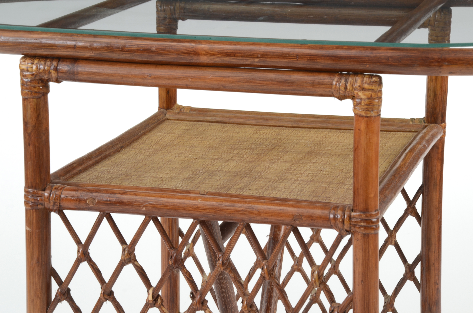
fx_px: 1573
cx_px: 236
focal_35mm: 120
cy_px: 156
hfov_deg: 17.1
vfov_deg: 11.4
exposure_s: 1/125
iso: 200
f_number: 11
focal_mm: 80
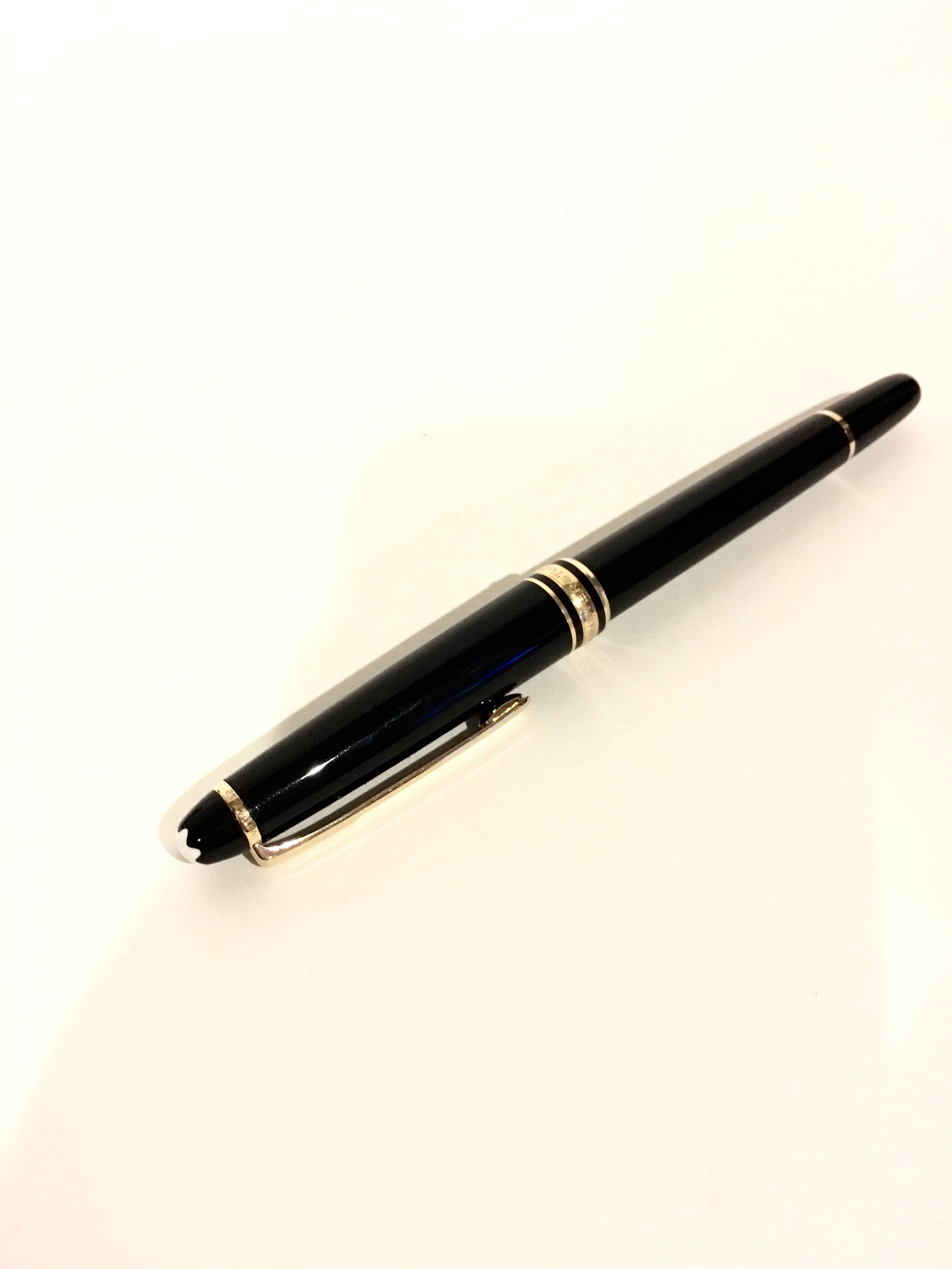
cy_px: 634
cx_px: 476
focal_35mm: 29
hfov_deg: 48.2
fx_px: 1063
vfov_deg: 61.7
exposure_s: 1/15
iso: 320
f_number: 2.2
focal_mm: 4.15
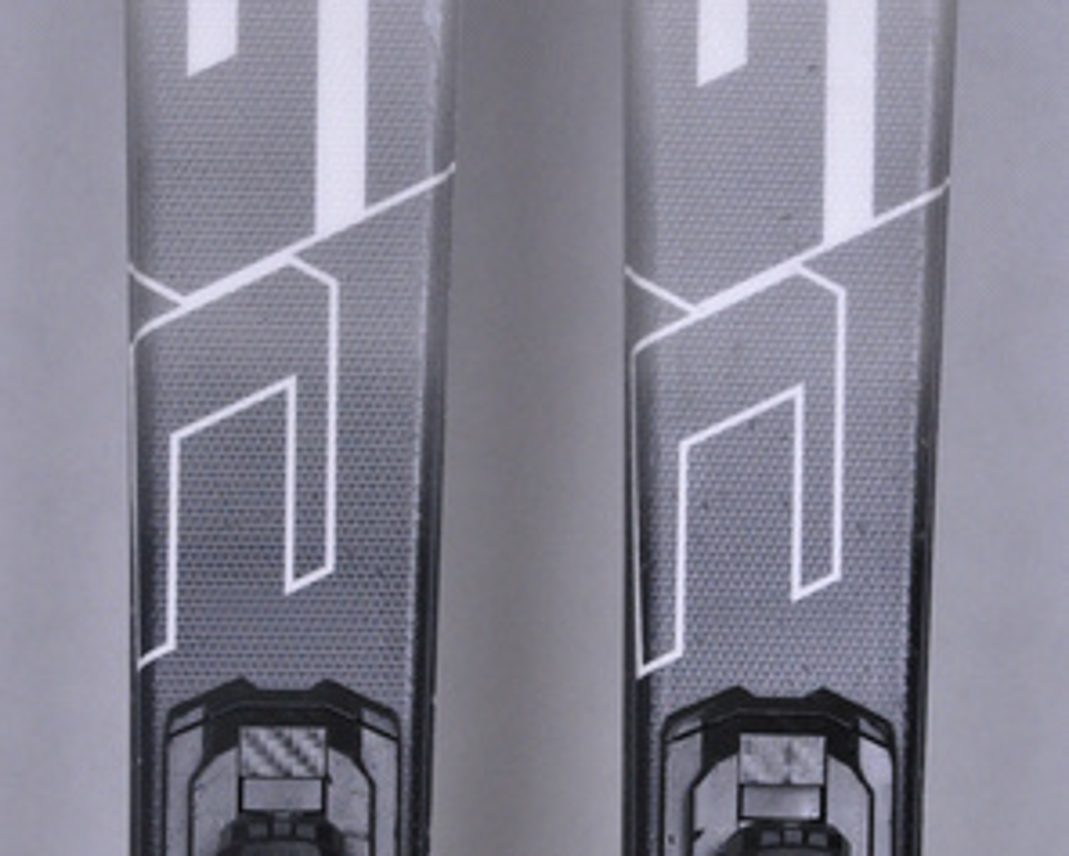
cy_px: 509
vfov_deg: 6.9
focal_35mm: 225
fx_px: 7112
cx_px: 533
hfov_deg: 8.6
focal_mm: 105
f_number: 9.5
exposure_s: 1/125
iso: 3200
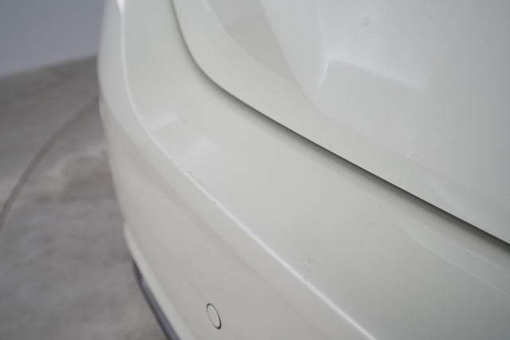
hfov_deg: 67.4
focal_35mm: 27
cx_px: 255
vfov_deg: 47.9
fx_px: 382
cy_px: 170
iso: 1250
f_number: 5.6
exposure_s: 1/100
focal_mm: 27
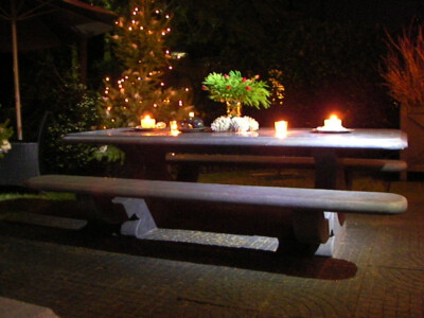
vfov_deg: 37.7
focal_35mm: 38
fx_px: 465
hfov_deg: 49.0
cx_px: 212
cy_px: 159
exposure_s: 1/1.5
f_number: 3.3
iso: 900
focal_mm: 6.3
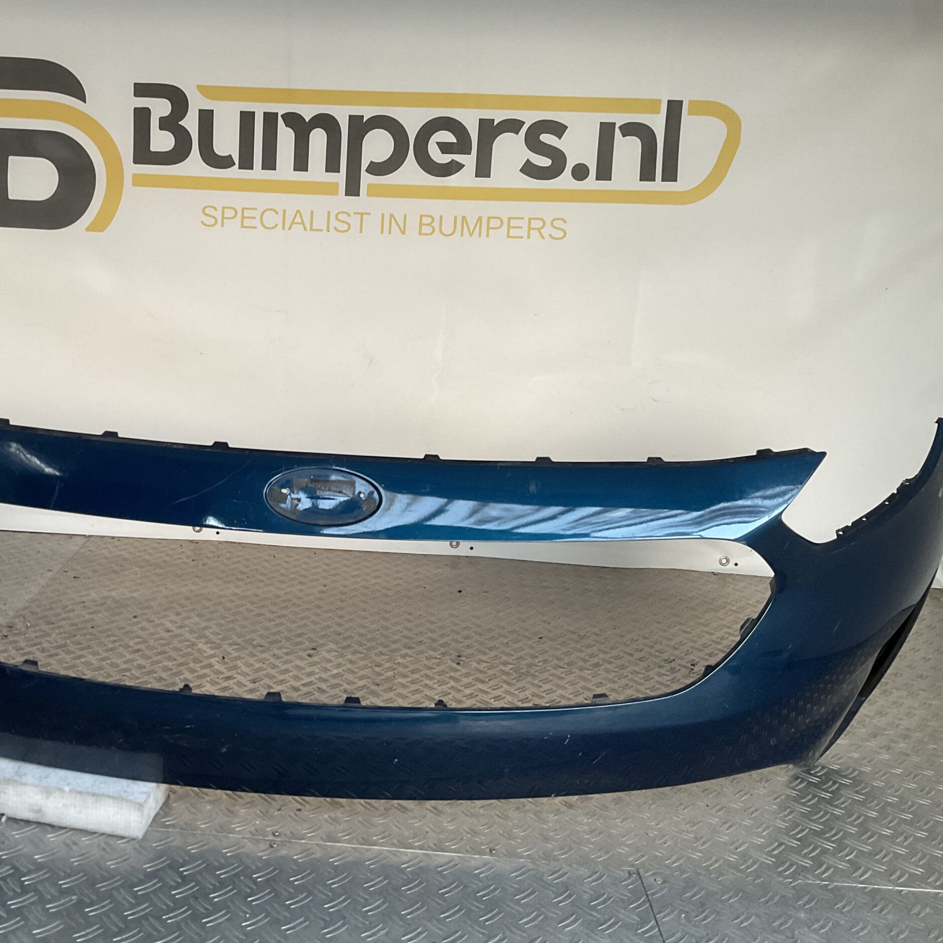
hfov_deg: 46.6
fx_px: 1079
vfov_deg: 47.2
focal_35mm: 35
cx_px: 325
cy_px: 461
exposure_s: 1/50
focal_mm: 3
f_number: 1.8
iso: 80
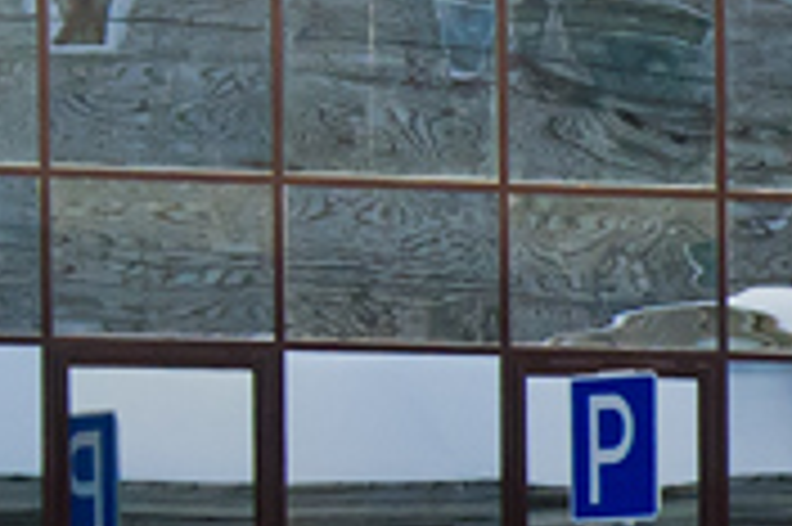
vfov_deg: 2.7
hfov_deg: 3.9
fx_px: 11231
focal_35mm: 511
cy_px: 481
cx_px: 2570
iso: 400
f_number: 8
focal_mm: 50
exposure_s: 1/800
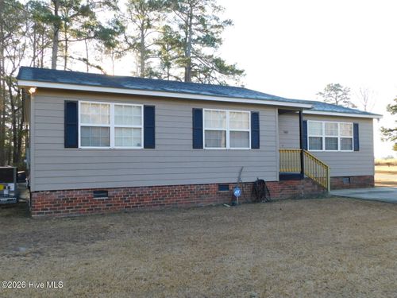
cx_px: 198
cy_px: 149
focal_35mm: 30
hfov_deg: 60.0
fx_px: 344
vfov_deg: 46.8
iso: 125
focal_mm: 5.3
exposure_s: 1/160
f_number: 3.2
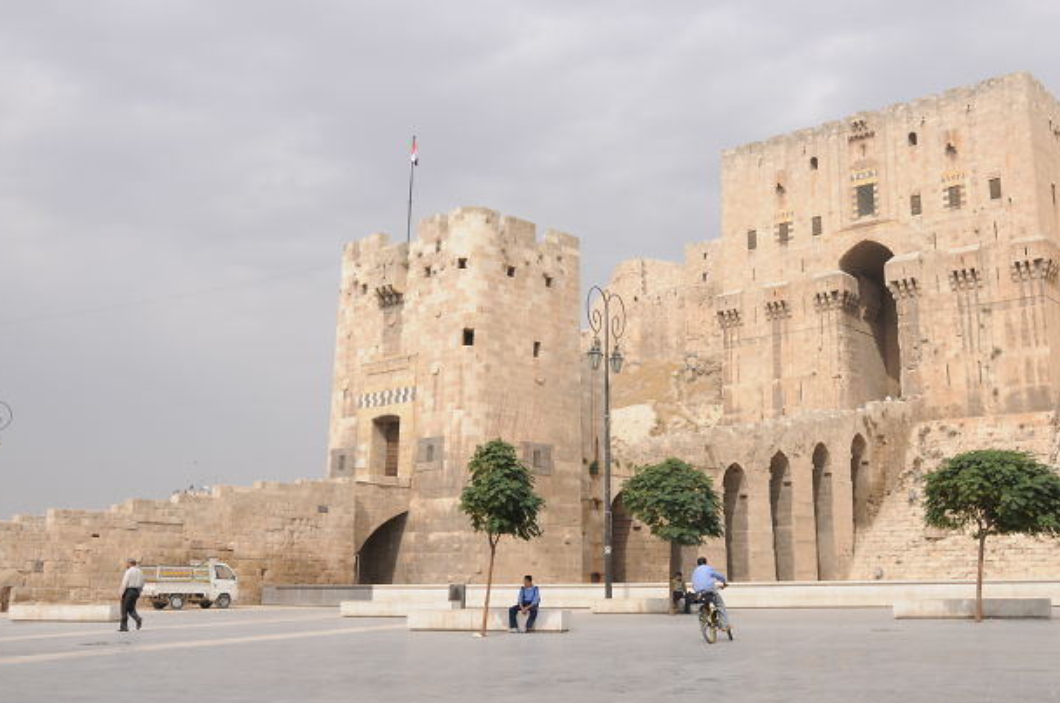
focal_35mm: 38
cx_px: 584
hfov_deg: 50.7
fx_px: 1117
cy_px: 307
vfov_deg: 34.9
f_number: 10
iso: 200
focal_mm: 22
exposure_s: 1/400
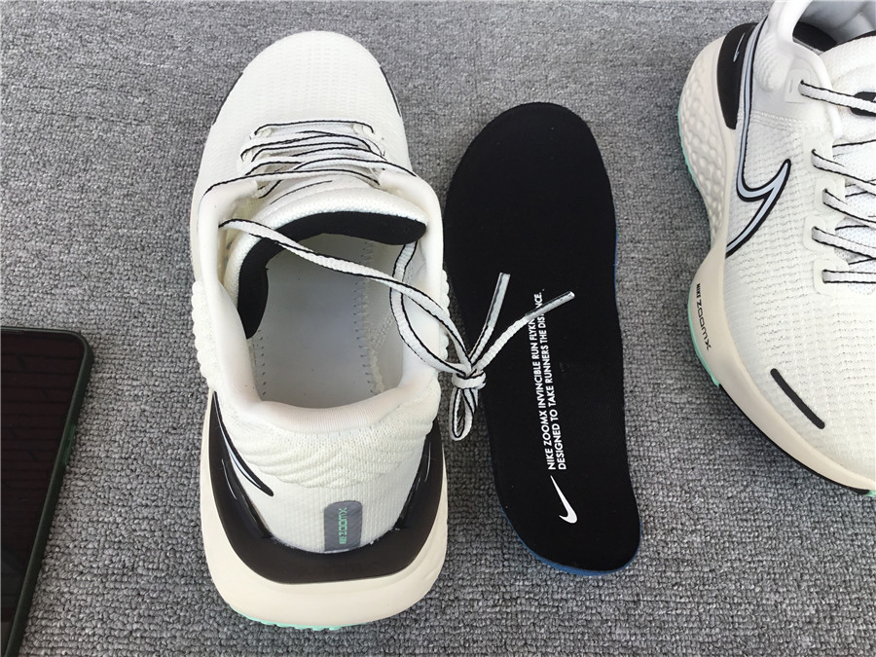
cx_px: 438
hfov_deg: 58.4
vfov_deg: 45.4
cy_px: 328
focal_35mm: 31
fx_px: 784
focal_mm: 3.3
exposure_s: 1/273
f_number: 2.4
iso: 25
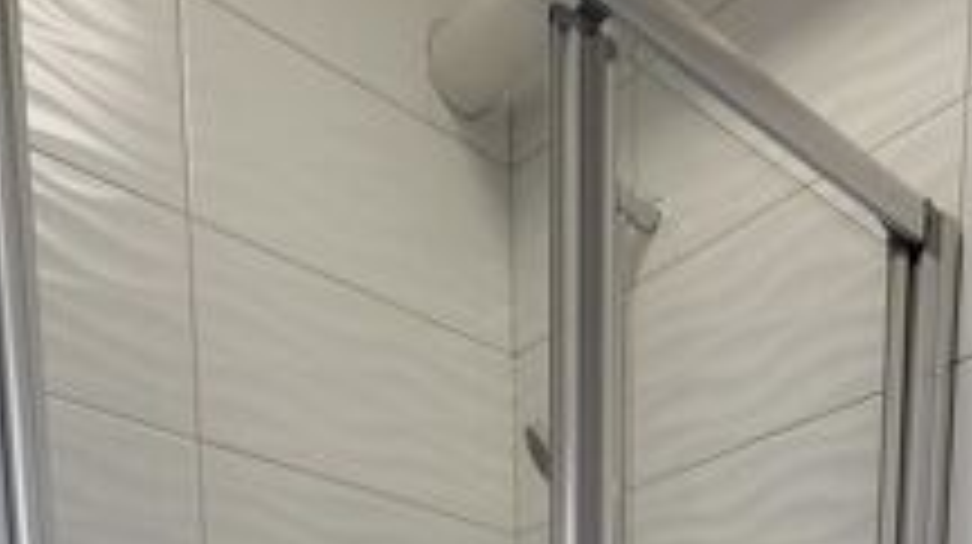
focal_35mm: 42
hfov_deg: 47.6
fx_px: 1081
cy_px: 1097
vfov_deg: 18.3
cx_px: 648
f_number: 2.2
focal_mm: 1.74
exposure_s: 1/50
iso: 100
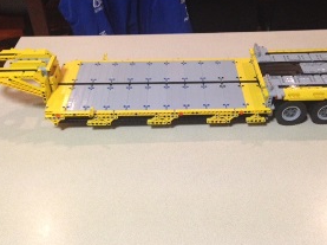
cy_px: 103
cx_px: 183
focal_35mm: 42
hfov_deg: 44.8
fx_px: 396
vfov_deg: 34.2
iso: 400
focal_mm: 4.12
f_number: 2.4
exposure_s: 1/15
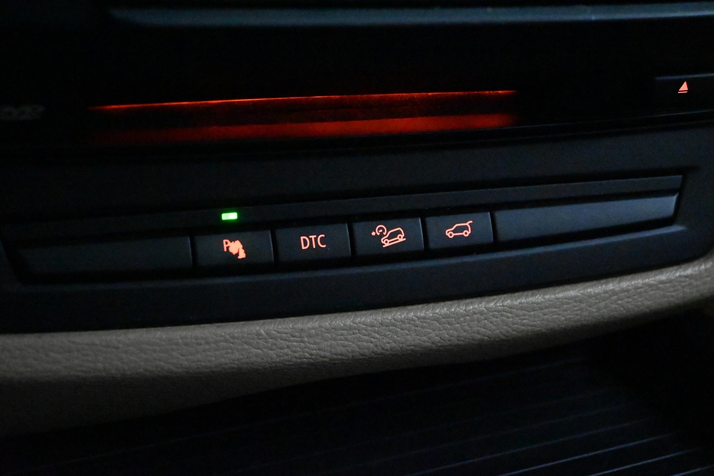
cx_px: 357
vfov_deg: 23.8
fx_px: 1130
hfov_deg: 35.1
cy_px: 238
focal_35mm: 57
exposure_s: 1/60
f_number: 5.6
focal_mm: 38
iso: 32000
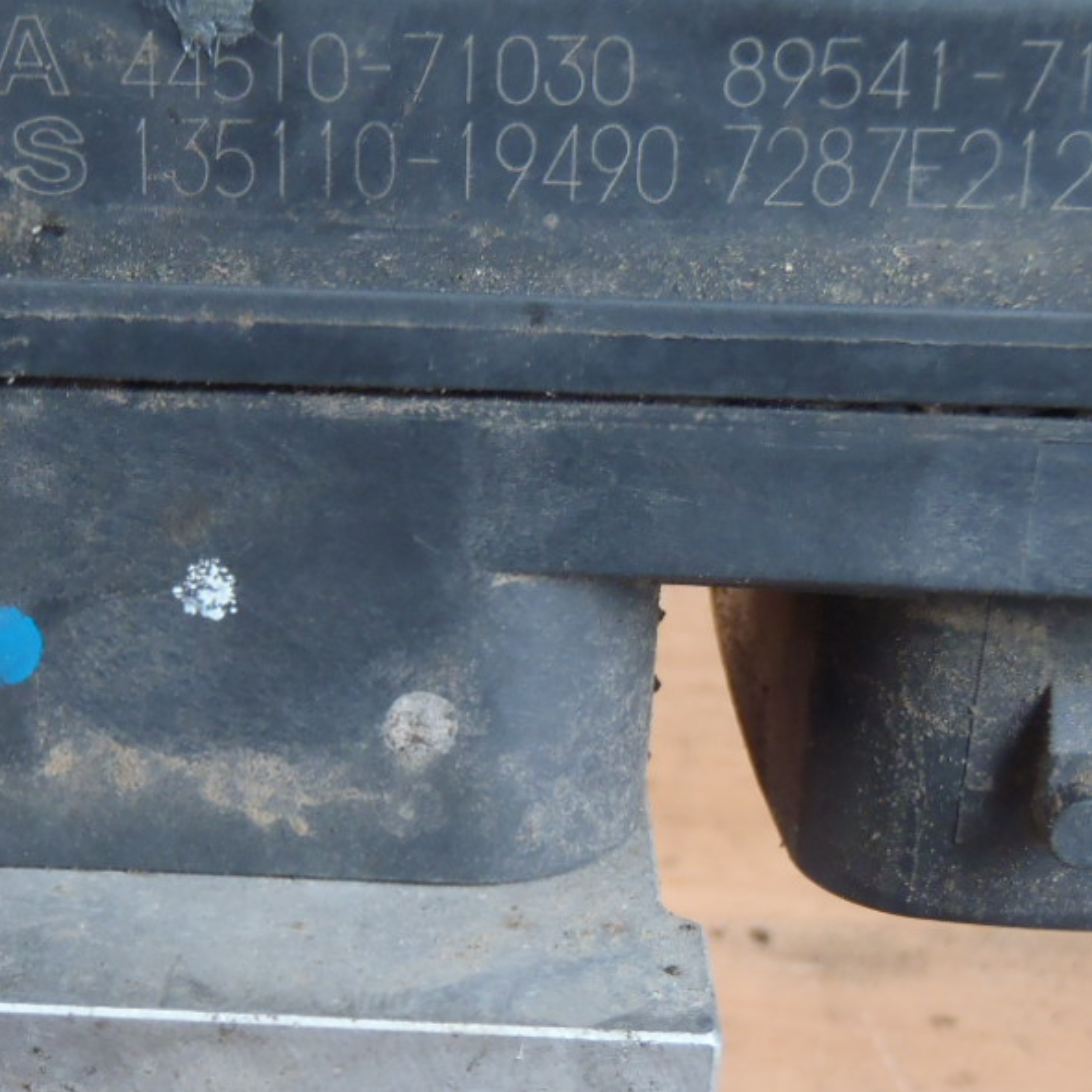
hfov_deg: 24.1
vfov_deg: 24.1
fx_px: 2534
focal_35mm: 71
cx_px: 289
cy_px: 785
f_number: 4.7
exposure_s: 1/30
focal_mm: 6.64
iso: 200
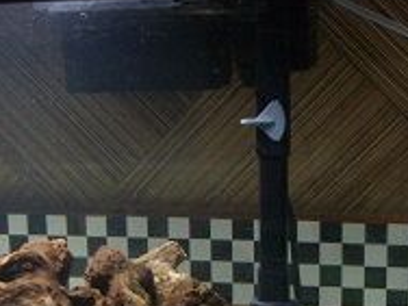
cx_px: 97
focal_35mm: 96
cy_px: 323
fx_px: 1131
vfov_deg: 15.1
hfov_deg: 20.3
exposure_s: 1/15
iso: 300
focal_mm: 6.3
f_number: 2.8
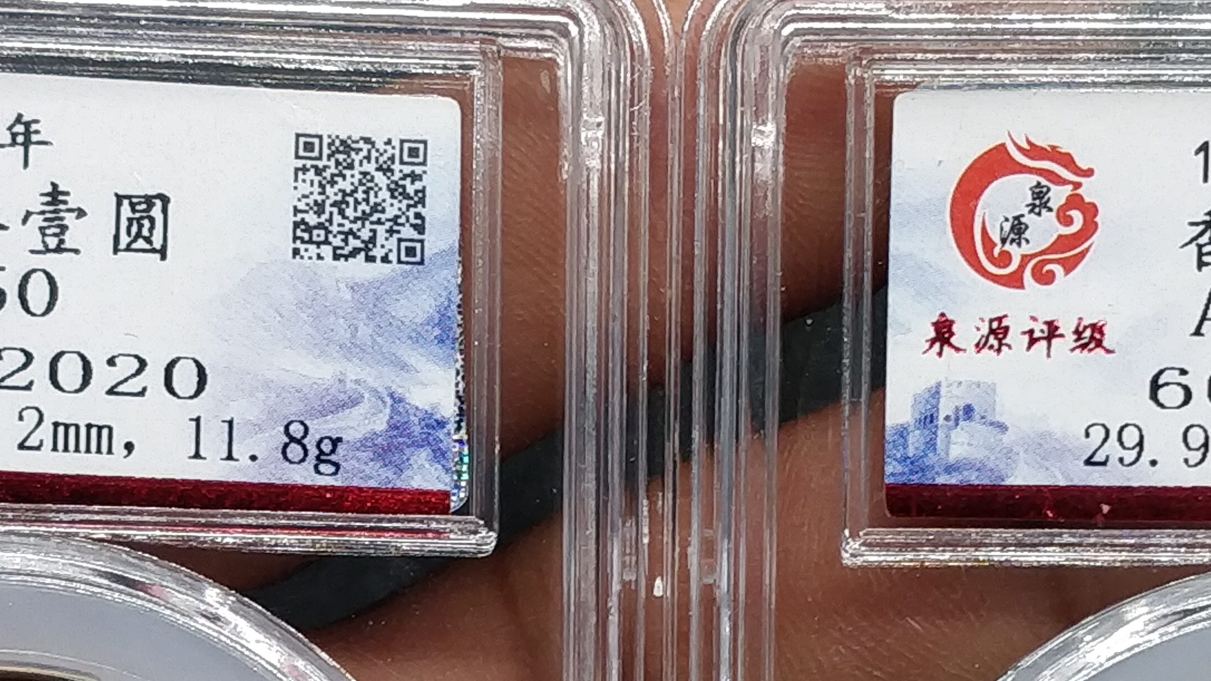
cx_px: 614
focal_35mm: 56
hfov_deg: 37.2
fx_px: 1798
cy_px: 915
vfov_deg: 19.6
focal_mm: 4.1
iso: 125
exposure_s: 1/100
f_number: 1.7
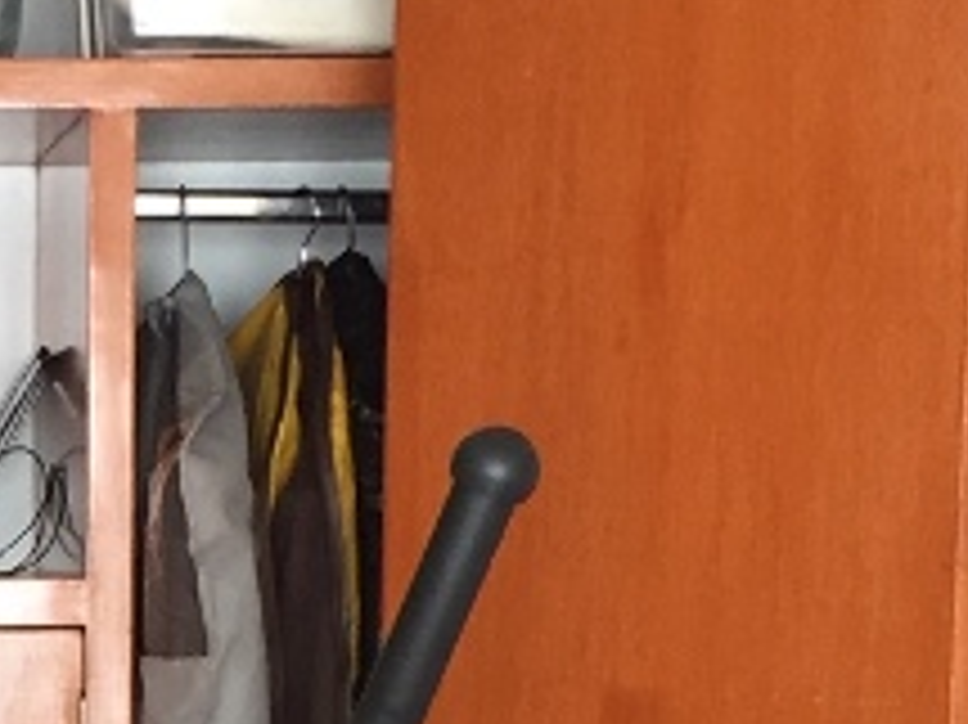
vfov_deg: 10.5
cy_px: 886
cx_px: -378
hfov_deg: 13.6
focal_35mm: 138
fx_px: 3857
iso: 50
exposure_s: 1/30
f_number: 2.2
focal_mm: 4.15
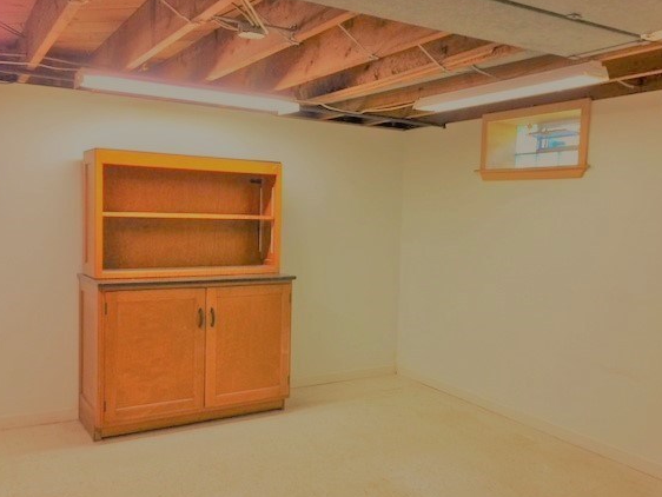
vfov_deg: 43.0
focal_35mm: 33
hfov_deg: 55.2
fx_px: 631
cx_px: 364
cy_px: 256
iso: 40
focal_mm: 4.15
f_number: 2.2
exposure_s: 1/15
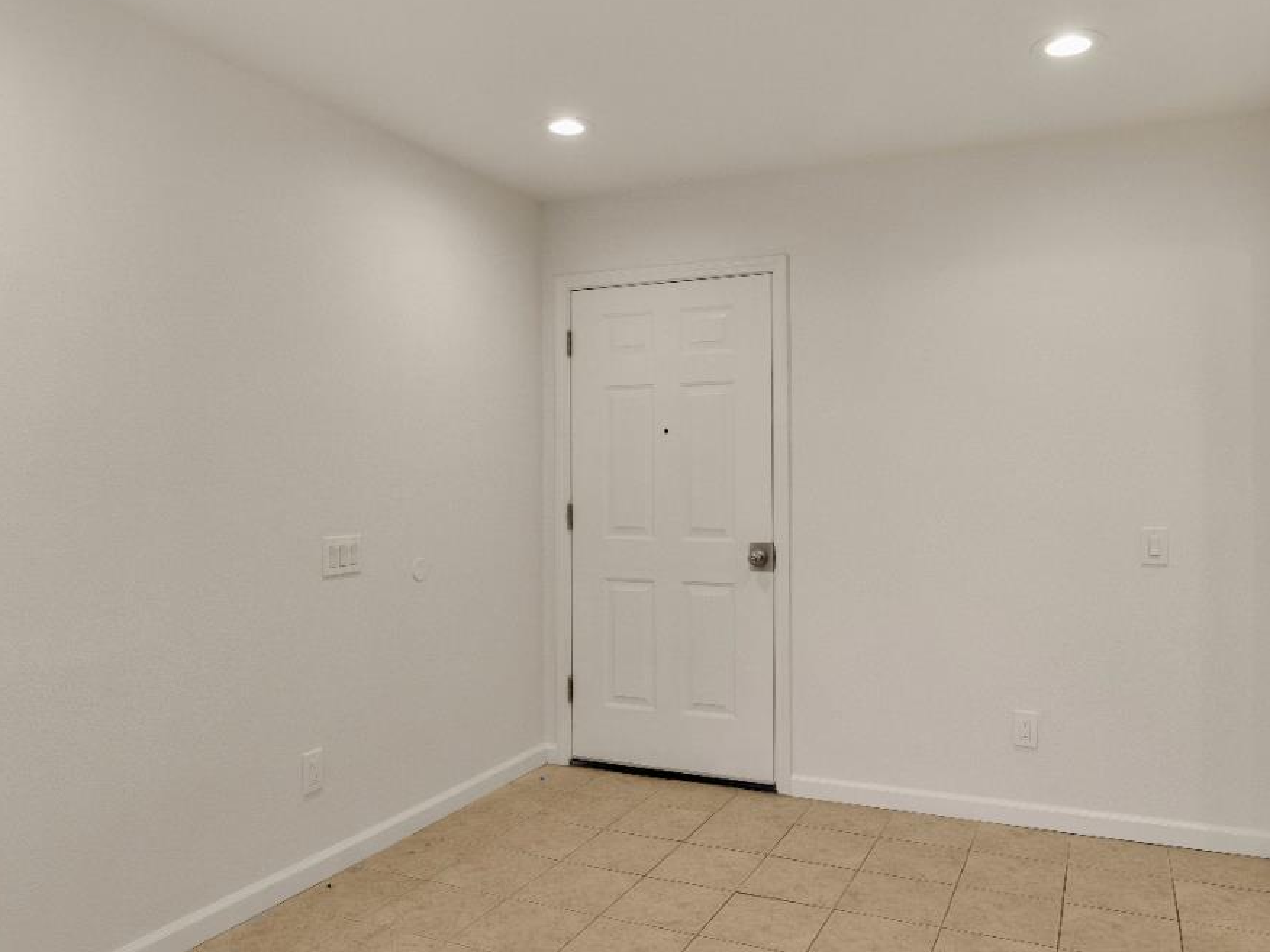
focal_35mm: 28
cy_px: 471
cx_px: 677
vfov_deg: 49.7
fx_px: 1027
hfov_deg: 63.4
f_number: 7.1
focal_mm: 17
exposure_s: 1/4
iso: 500
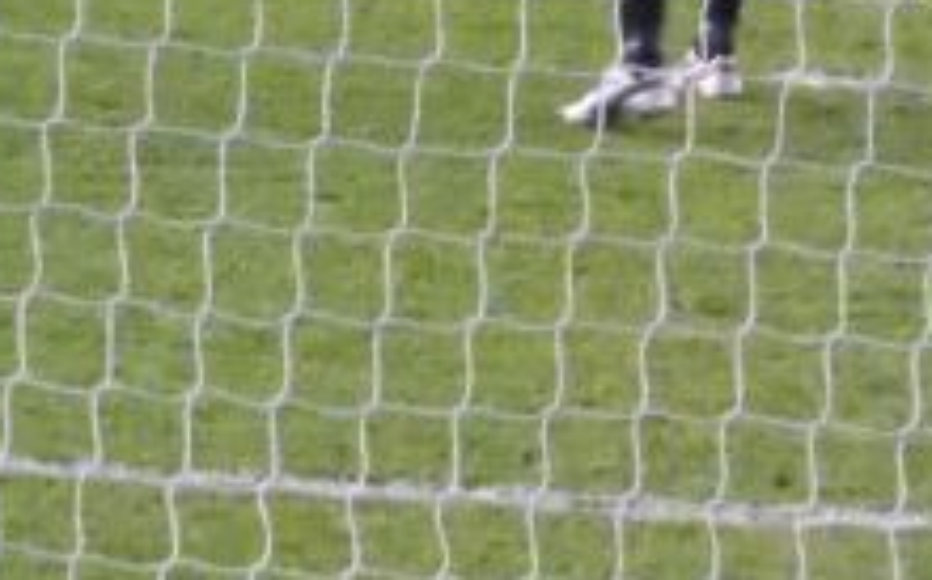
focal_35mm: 591
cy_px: 21
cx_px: 453
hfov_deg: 3.6
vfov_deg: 2.2
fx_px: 14996
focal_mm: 18.2
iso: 1600
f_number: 5.3
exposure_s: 1/50
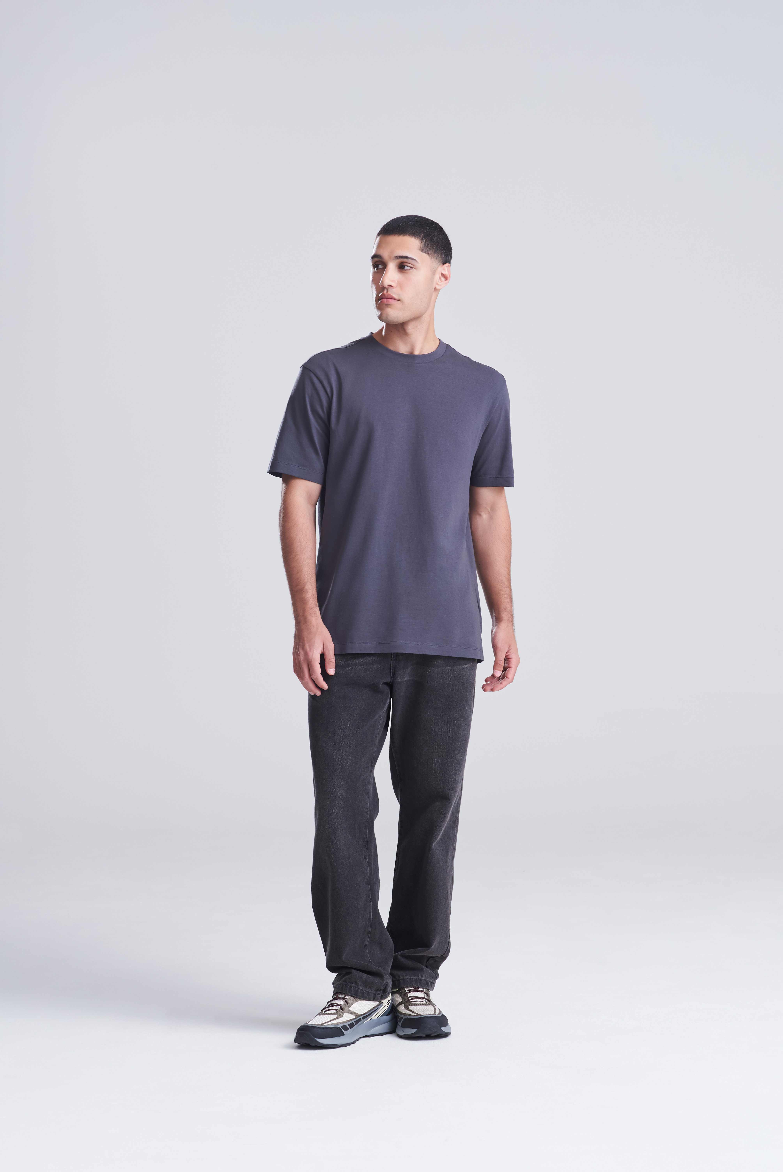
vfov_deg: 22.1
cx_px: 392
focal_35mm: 92
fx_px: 2999
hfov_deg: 14.9
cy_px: 586
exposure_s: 1/160
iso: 400
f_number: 10
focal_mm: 92
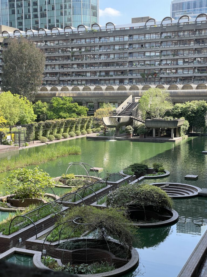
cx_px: 104
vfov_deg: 36.8
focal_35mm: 52
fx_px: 415
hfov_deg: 28.0
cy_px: 138
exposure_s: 1/259
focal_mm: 6
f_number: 2
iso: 25
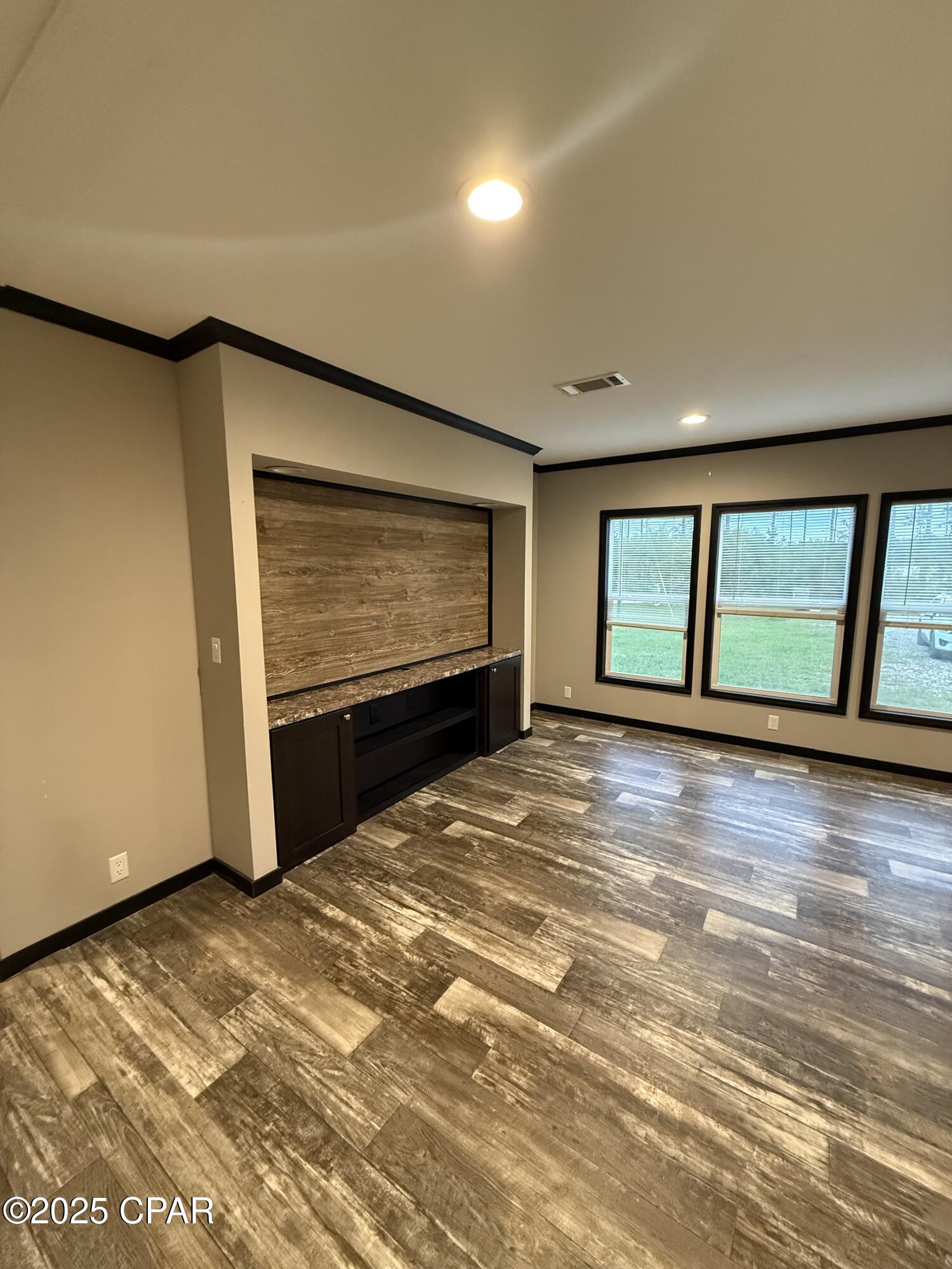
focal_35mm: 14
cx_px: 476
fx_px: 513
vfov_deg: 102.1
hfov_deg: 85.7
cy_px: 634
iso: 640
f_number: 2.2
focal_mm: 2.22
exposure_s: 1/60
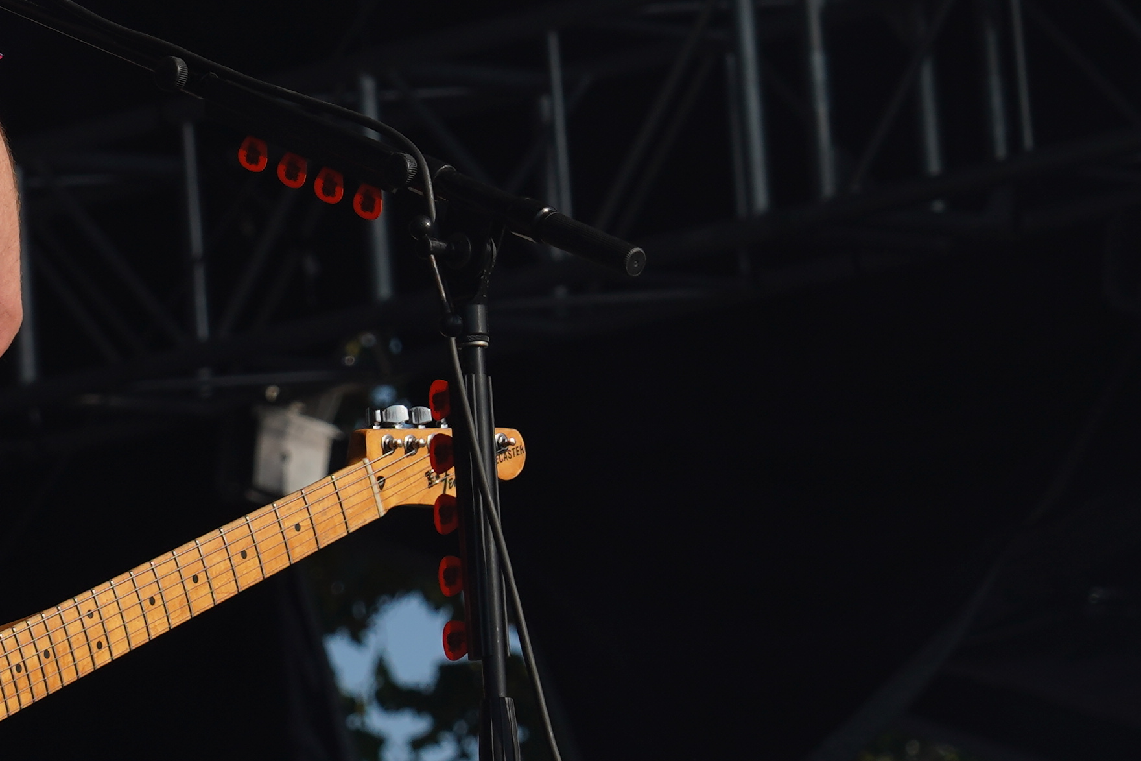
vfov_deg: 3.8
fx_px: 11345
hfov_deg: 5.7
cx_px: -140
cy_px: 245
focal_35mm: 358
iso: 100
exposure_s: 1/500
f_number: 8
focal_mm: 105
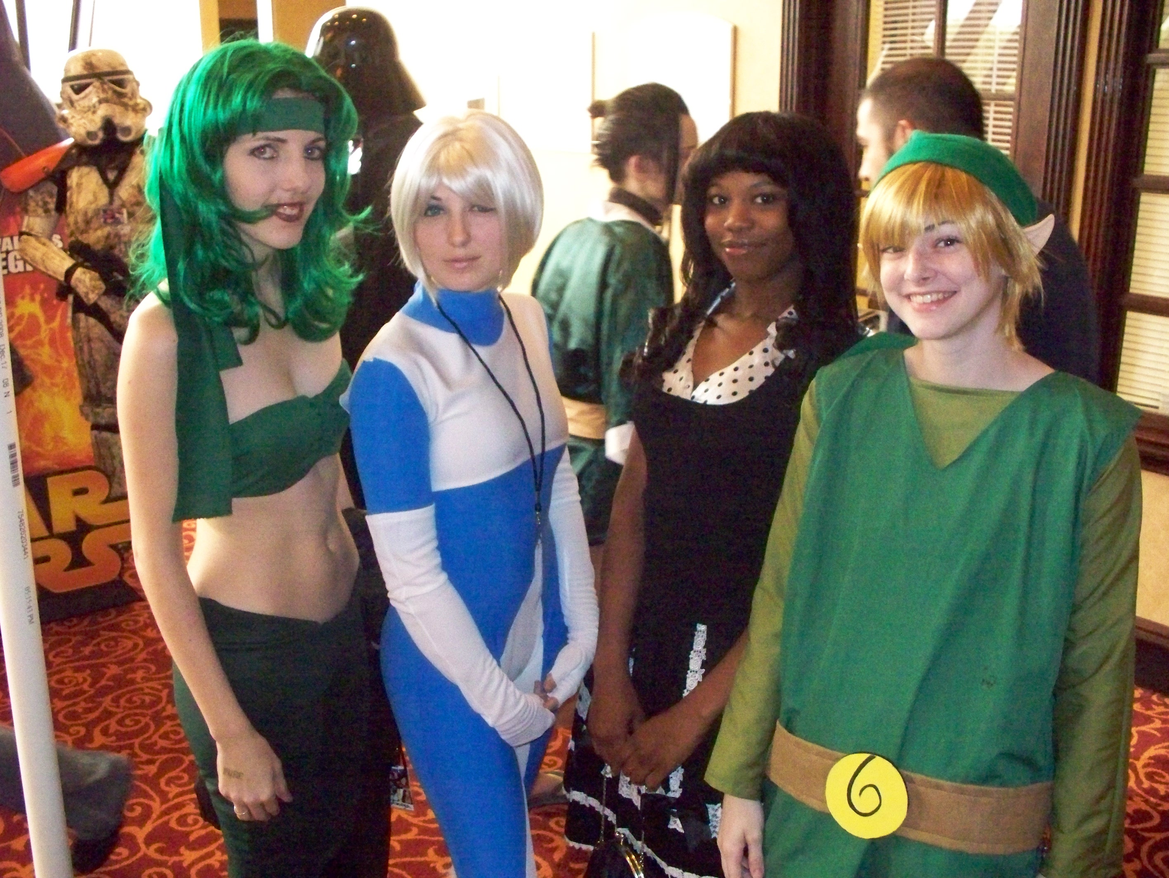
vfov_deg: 39.7
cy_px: 439
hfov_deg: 51.3
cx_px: 584
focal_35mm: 36
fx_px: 1217
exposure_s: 1/60
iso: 1600
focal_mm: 7.54
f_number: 2.8
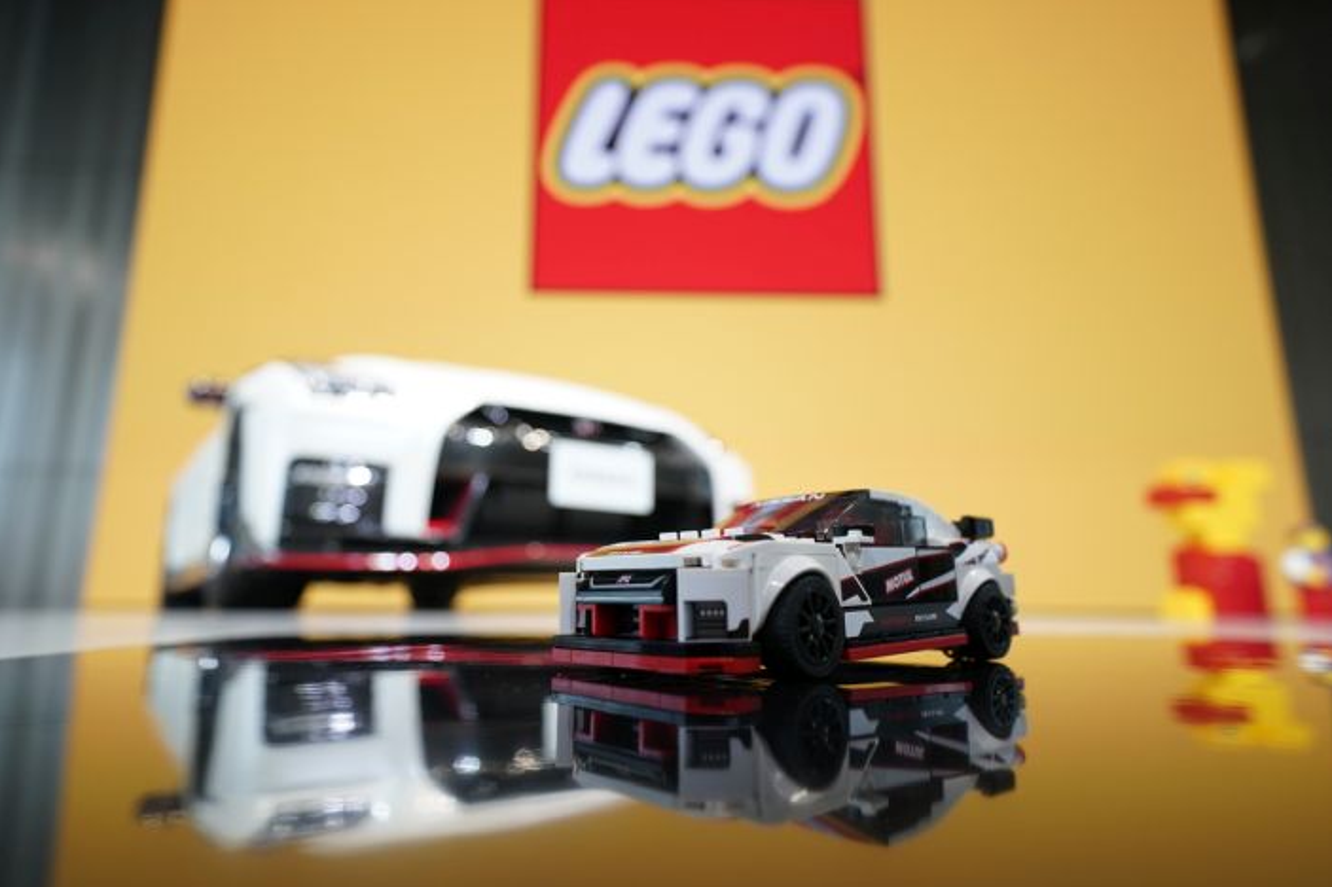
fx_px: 740
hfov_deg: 83.9
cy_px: 435
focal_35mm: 20
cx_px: 635
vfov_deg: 61.9
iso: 800
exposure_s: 1/160
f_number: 4
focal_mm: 19
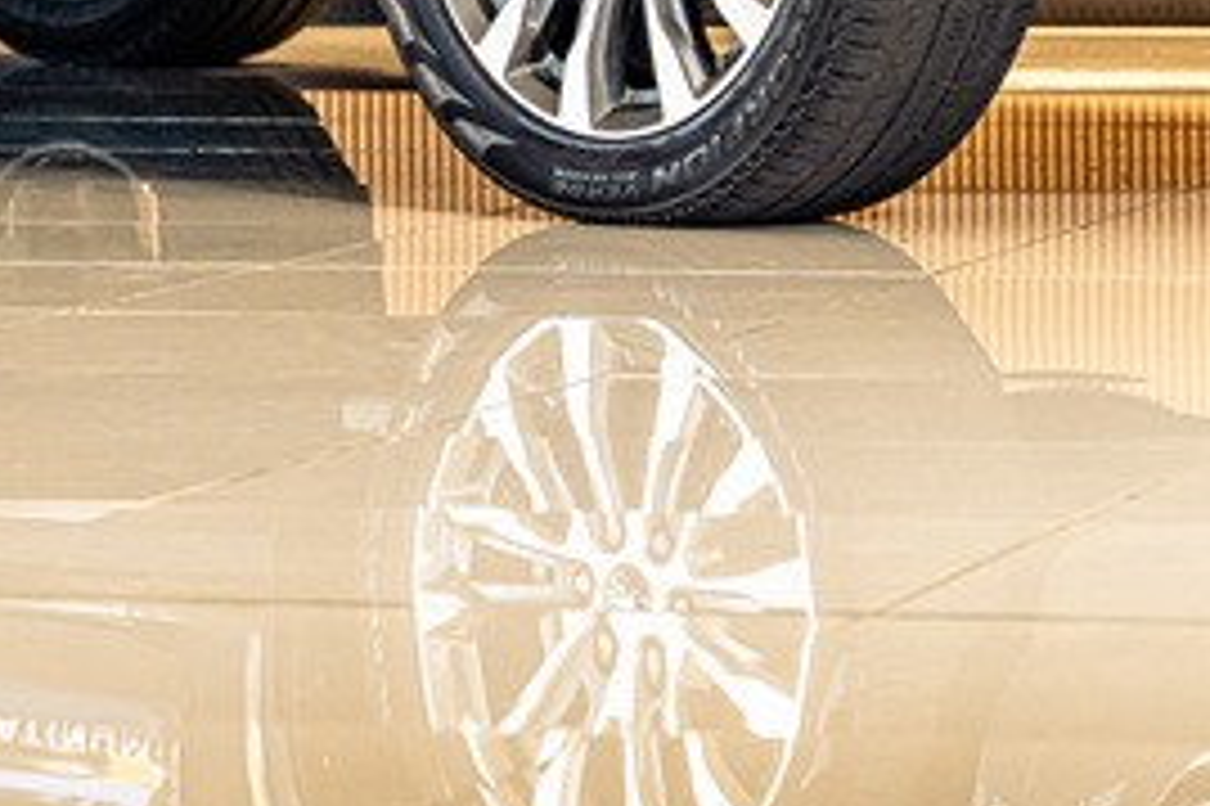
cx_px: 641
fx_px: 9573
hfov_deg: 7.2
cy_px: -626
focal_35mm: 285
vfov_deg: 4.8
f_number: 4
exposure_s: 1/200
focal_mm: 75
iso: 500
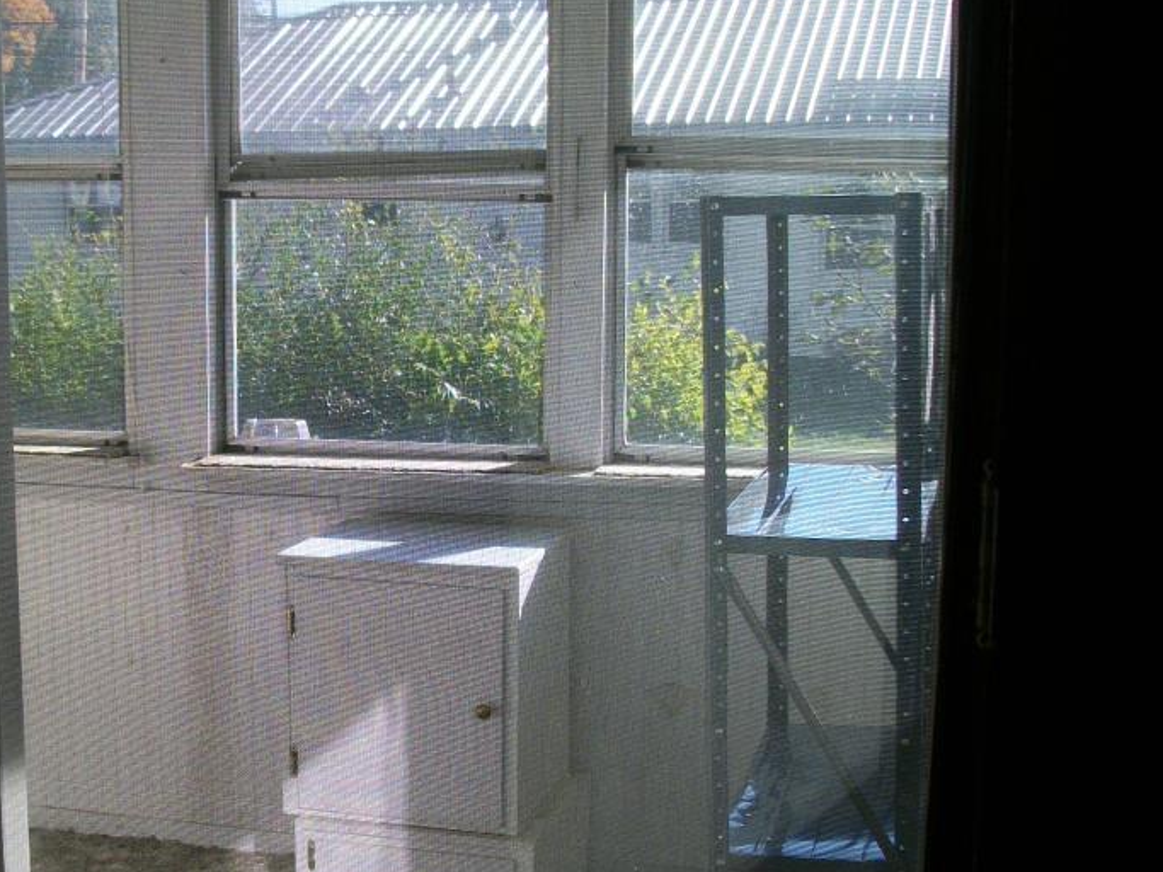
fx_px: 2015
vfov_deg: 24.2
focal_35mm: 60
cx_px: 237
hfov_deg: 31.4
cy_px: 617
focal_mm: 5.7
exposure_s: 1/400
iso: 80
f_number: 2.9
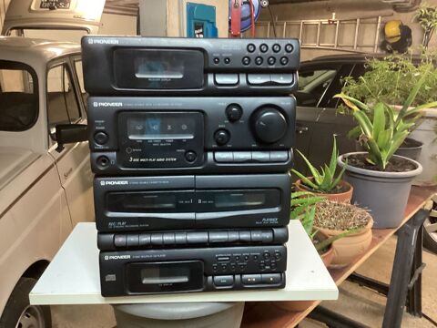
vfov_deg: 45.4
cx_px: 218
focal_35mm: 31
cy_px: 164
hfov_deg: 58.4
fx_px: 391
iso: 640
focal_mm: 3.3
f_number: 2.4
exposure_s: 1/25
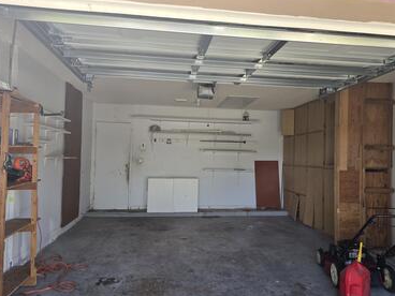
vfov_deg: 54.9
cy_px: 150
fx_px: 285
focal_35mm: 25
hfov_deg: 69.4
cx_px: 200
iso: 32
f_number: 1.7
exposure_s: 1/180
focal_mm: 6.3
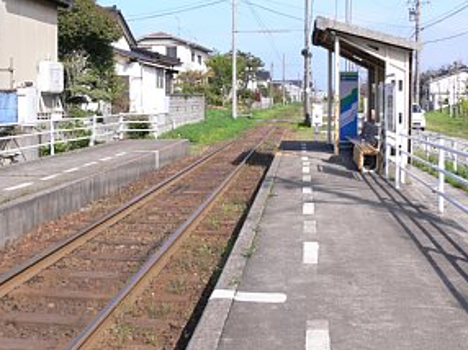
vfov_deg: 29.4
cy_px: 113
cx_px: 214
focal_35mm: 49
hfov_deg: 38.9
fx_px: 662
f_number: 5.6
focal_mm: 7.4
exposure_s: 1/250
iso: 80
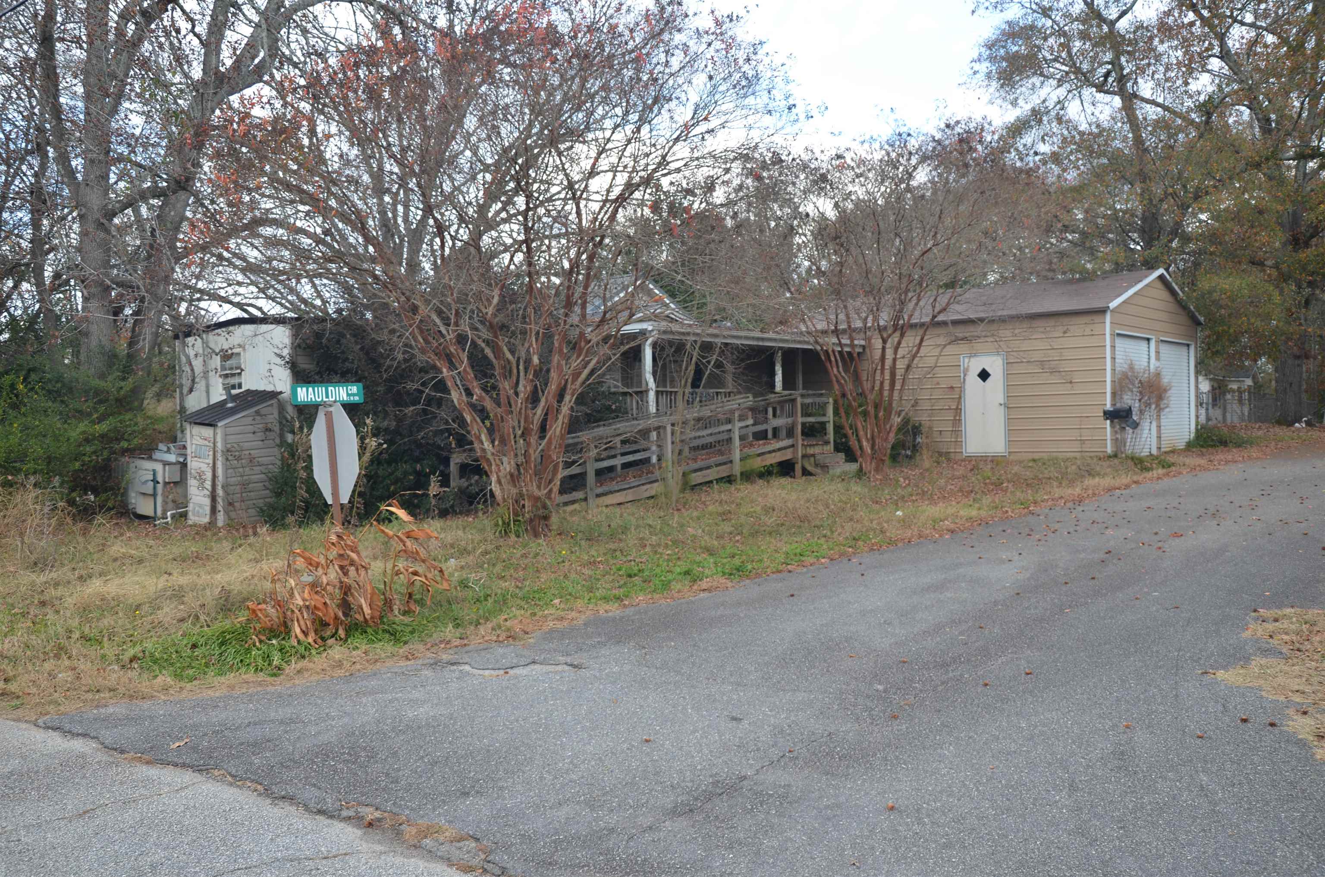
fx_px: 1212
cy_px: 438
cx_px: 662
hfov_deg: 57.3
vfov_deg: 39.8
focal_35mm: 33
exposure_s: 1/160
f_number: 6.3
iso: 200
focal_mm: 22
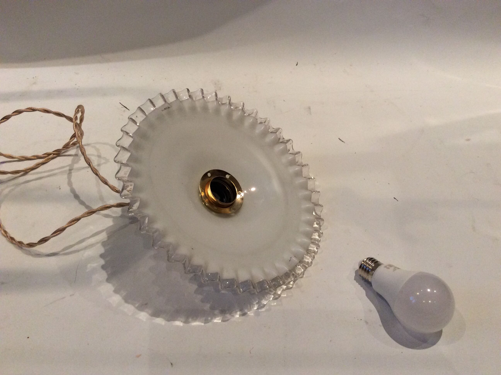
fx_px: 462
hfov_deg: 56.9
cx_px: 250
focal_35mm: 32
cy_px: 188
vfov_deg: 44.1
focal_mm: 3.3
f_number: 2.4
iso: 160
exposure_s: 1/25
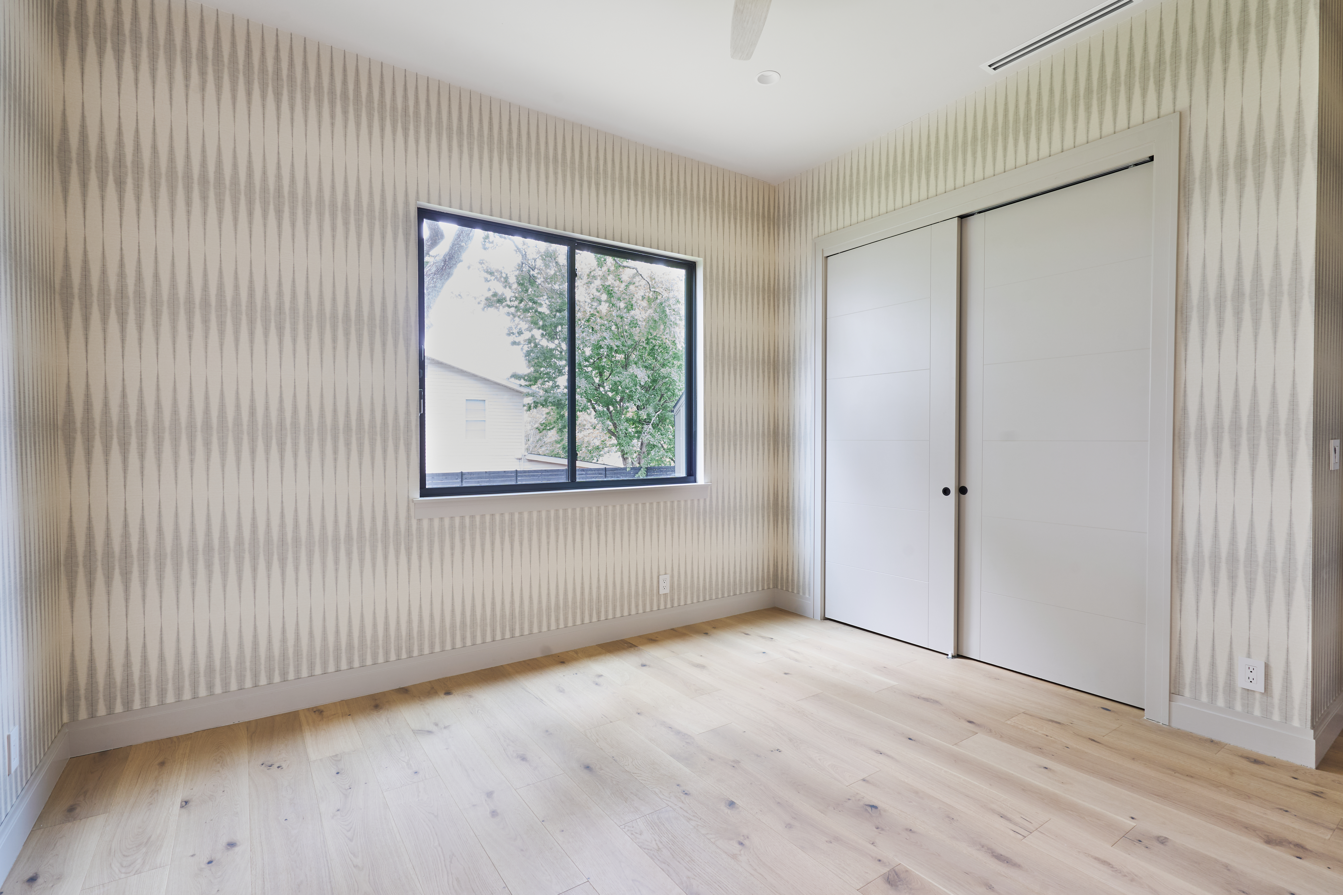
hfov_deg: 96.7
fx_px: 597
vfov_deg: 73.7
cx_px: 672
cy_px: 448
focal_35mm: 16
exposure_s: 1/1.59
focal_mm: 16
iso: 250
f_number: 10
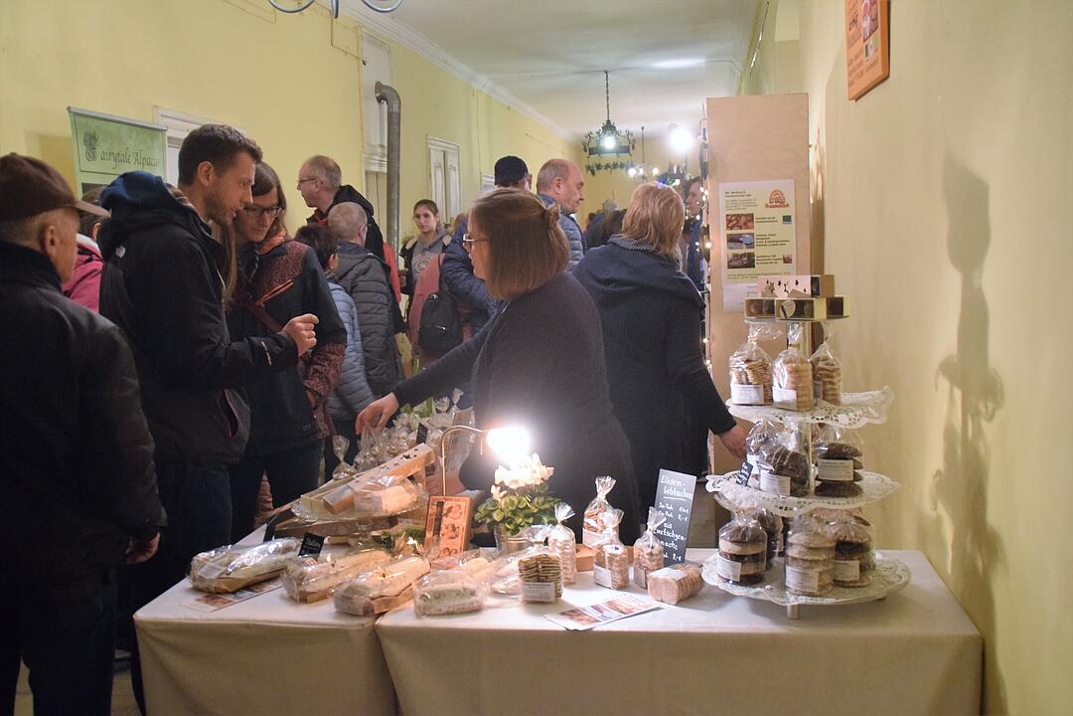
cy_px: 358
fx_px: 1118
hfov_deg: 51.3
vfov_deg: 35.5
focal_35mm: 38
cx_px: 536
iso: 3200
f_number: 4
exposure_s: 1/60
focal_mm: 25
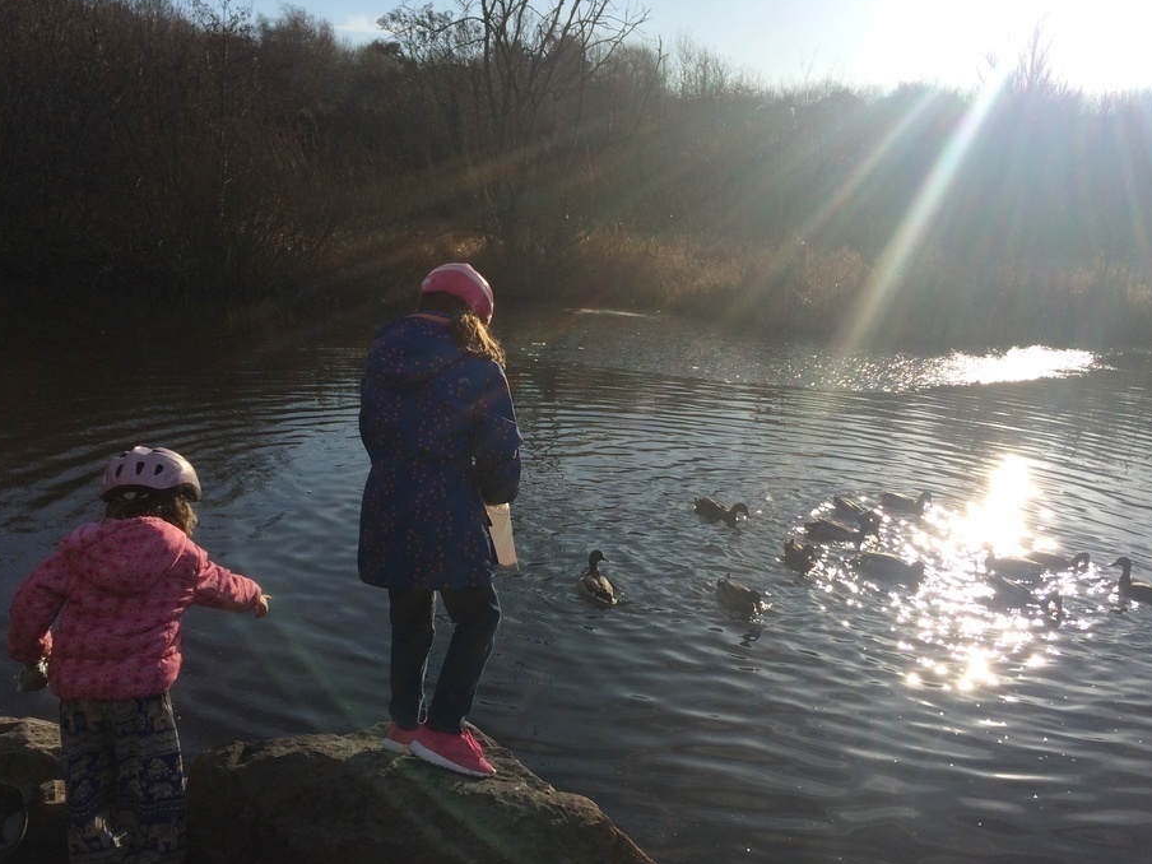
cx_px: 599
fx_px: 1131
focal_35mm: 34
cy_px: 480
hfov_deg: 53.9
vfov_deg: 41.7
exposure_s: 1/2933
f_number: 2.2
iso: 40
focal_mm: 4.12
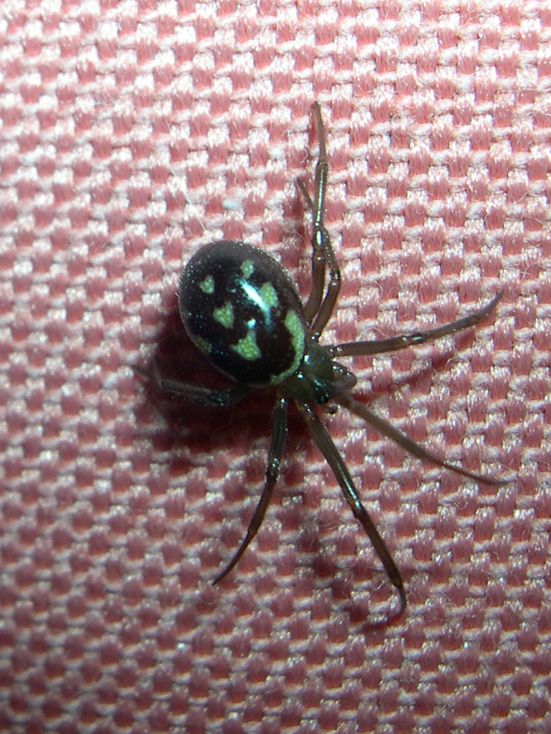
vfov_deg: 49.0
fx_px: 806
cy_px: 367
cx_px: 276
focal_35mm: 38
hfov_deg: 37.7
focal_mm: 8
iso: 100
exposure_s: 1/60
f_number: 7.6
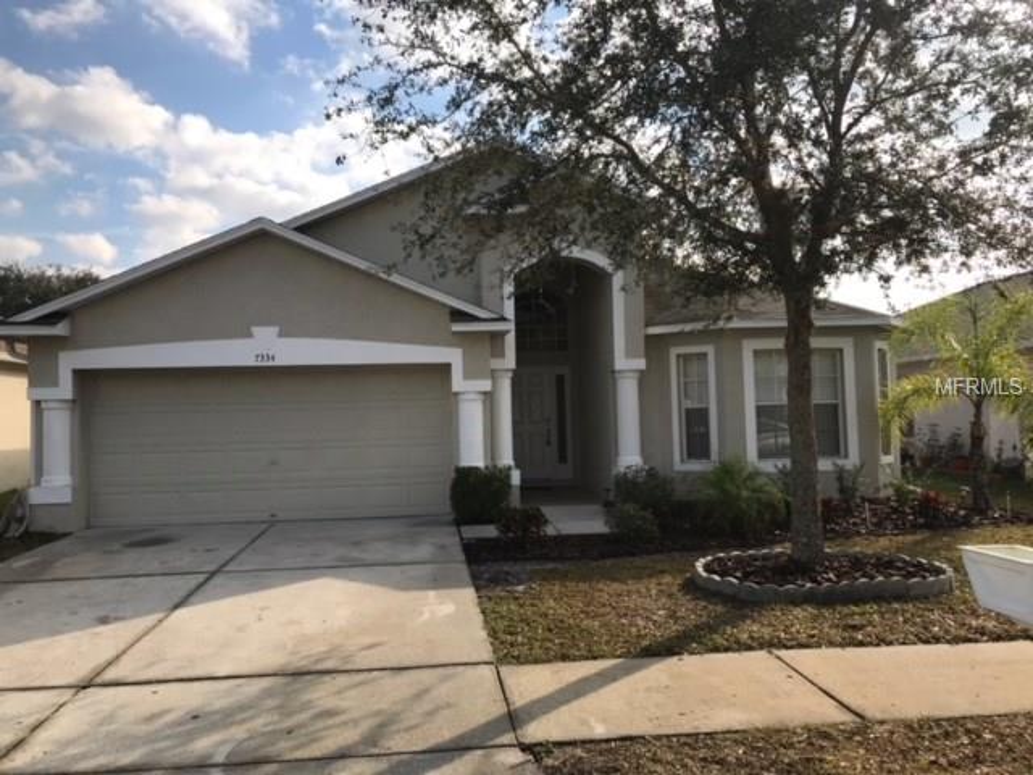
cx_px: 516
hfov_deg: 63.4
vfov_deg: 49.7
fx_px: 836
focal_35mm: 28
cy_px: 388
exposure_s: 1/1546
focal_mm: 3.99
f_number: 1.8
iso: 20
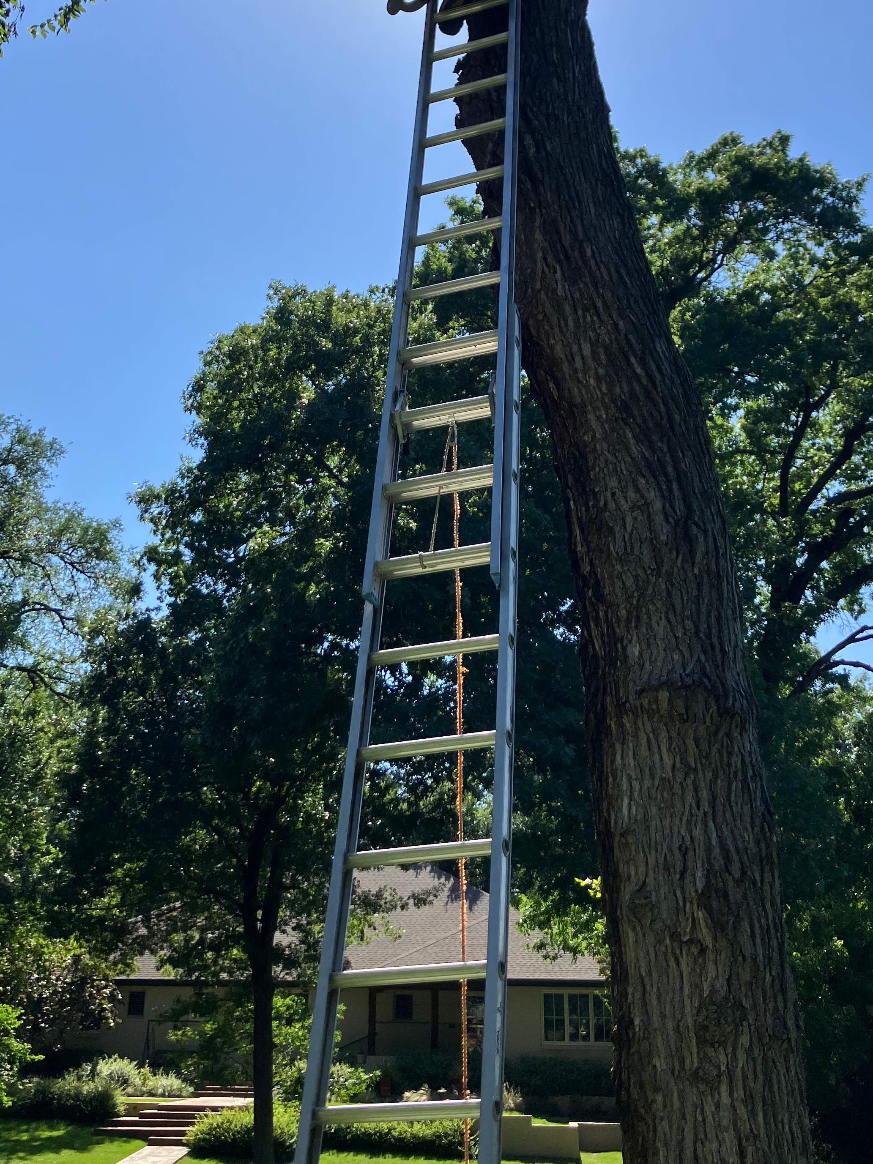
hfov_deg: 35.1
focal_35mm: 41
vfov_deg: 45.2
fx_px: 1379
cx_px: 407
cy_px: 402
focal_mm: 3.99
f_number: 1.8
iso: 32
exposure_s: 1/2703
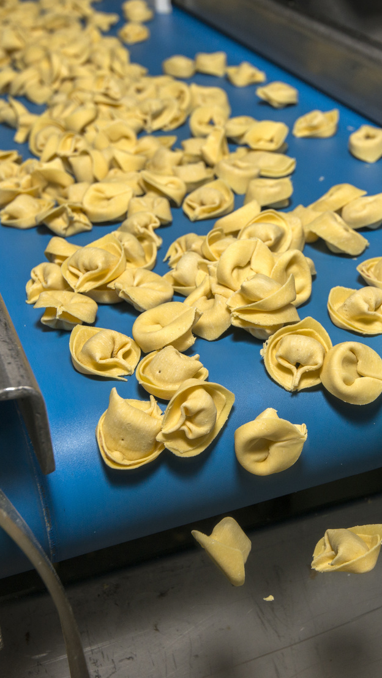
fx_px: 918
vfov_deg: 40.6
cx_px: 286
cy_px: 340
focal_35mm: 51
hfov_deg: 23.3
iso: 640
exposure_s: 1/125
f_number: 8
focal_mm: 32
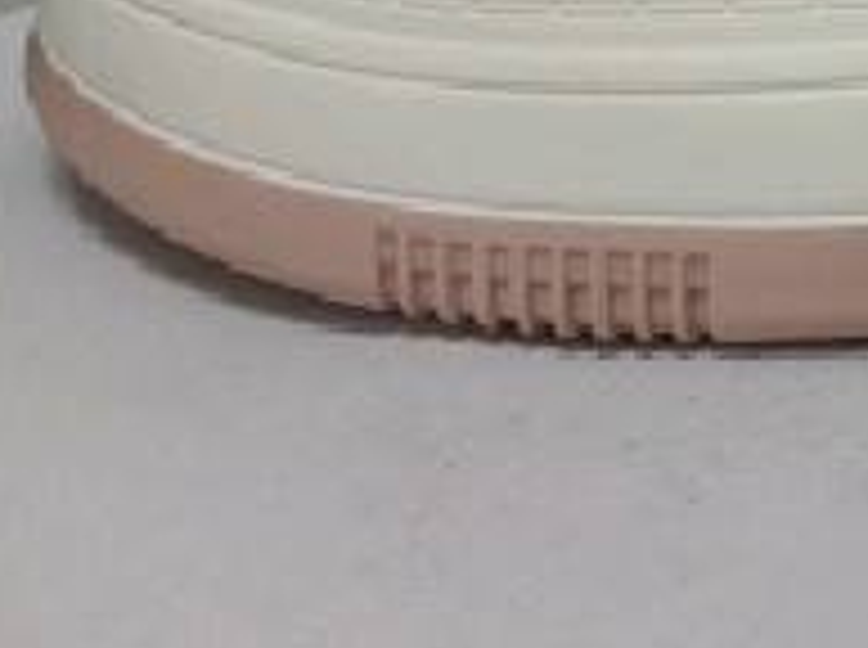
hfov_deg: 21.0
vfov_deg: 16.9
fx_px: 2027
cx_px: 1246
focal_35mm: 81
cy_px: -248
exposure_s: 1/60.2
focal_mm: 3.98
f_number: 1.8
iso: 200
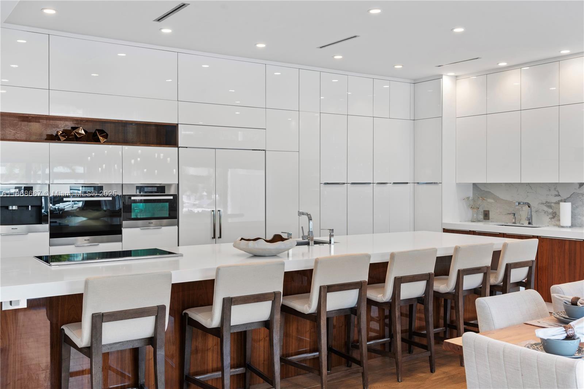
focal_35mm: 35
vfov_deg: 37.9
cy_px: 194
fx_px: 568
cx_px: 292
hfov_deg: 54.4
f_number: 8
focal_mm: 35
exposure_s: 1/10
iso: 100
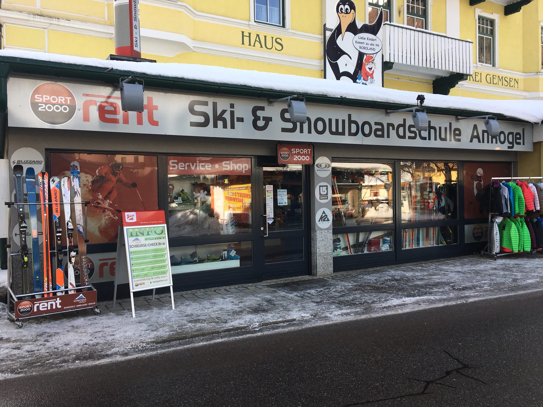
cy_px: 204
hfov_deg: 61.7
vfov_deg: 48.2
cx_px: 272
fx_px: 455
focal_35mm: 29
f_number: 2.2
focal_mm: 4.15
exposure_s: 1/289
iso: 25
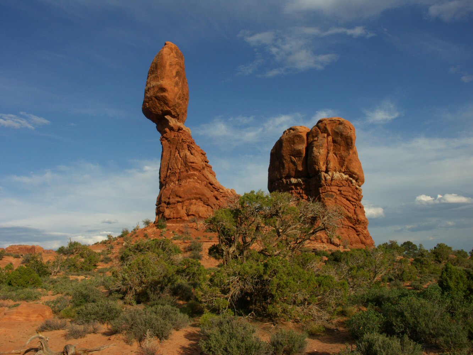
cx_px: 236
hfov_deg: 55.3
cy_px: 178
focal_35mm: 33
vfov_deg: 43.0
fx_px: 451
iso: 64
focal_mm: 8.47
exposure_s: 1/400
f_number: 7.1
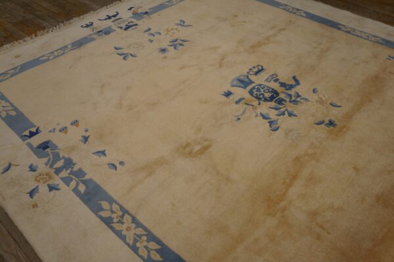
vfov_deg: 43.5
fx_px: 328
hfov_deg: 62.0
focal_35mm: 30
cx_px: 197
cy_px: 131
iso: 250
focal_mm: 20
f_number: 4
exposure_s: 1/60
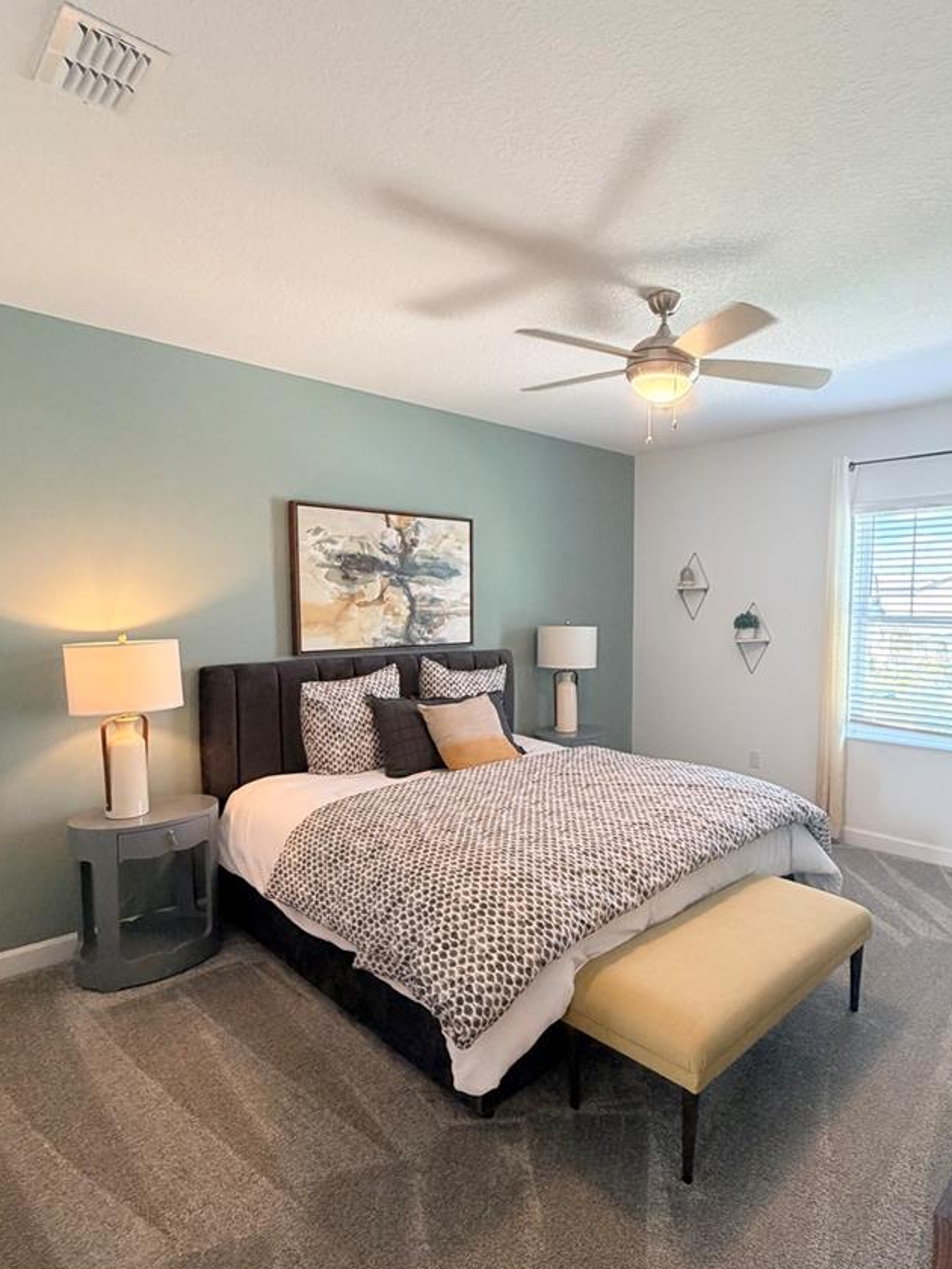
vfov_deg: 81.7
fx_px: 733
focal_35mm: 20
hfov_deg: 65.6
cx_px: 553
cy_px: 662
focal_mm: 2.22
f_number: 2.2
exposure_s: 1/60
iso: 200
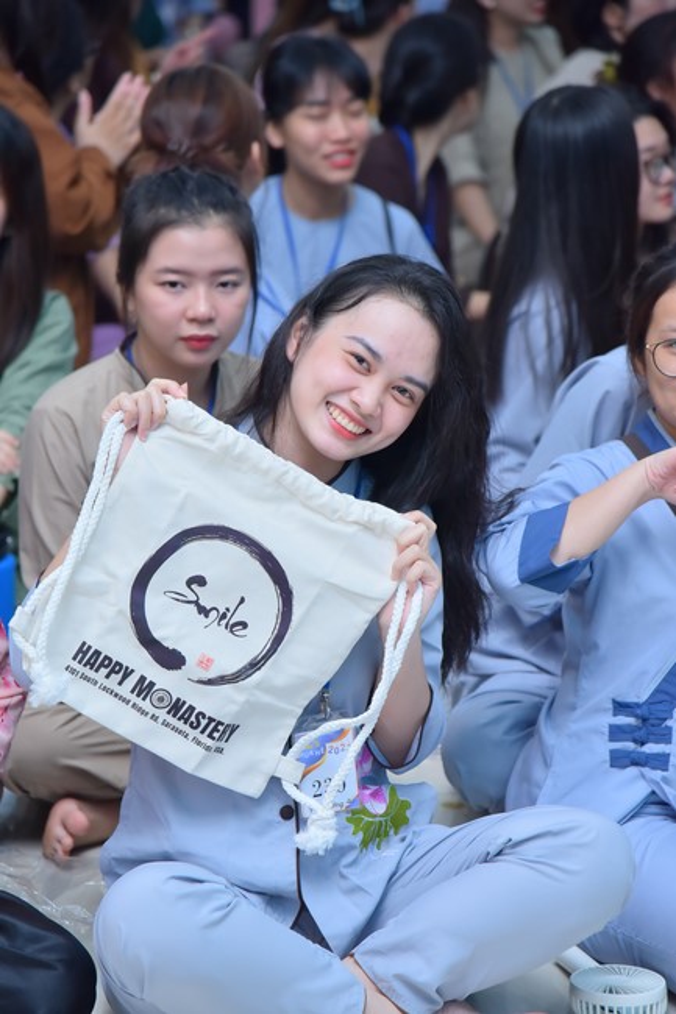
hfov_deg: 11.4
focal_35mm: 120
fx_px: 3382
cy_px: 507
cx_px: 338
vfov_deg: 17.1
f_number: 5
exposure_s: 1/200
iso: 1250
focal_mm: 120
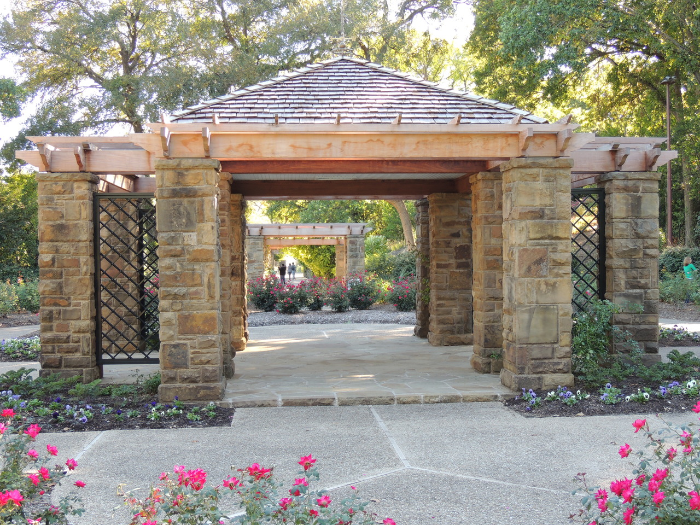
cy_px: 262
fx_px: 950
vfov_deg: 30.9
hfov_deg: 40.4
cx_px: 350
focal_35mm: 47
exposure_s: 1/50
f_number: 3.5
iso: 100
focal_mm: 8.3
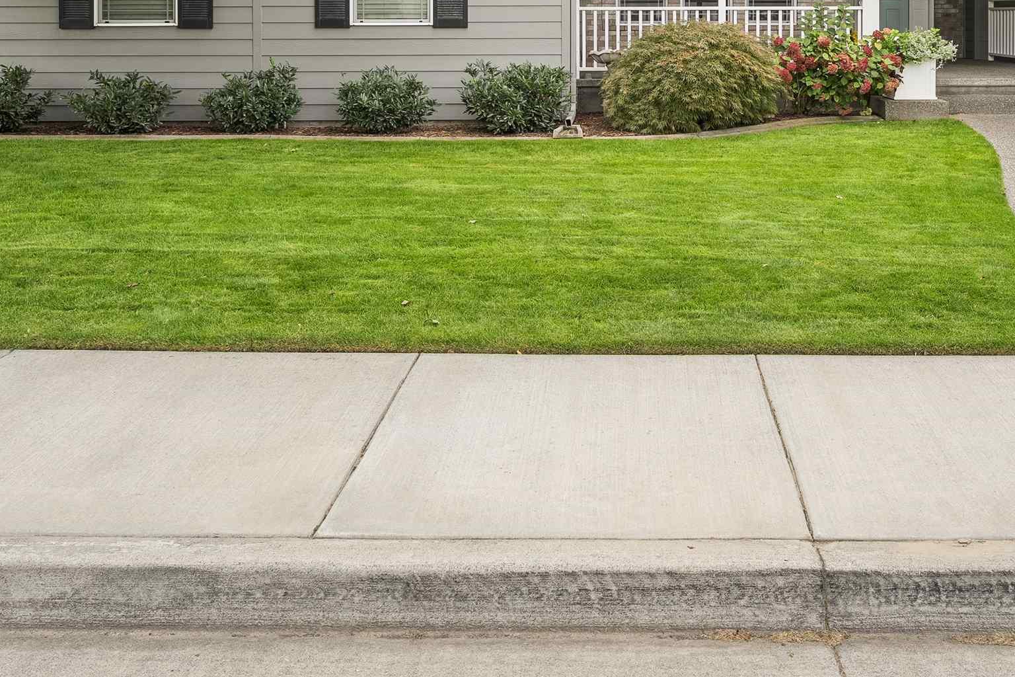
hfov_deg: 53.8
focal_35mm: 35
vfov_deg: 34.7
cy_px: 15
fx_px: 987
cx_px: 634
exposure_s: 1/60
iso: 100
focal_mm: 17.5
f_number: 8
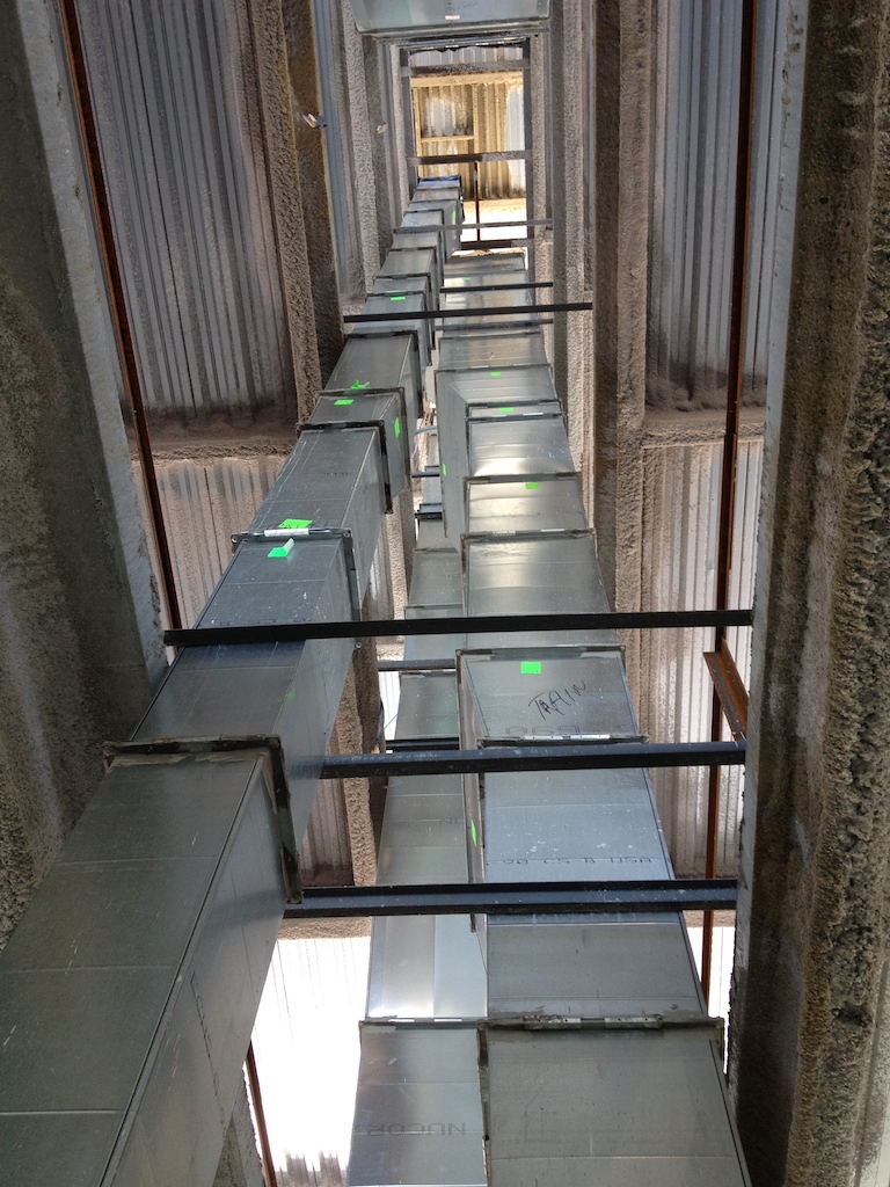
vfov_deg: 52.6
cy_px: 594
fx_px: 1200
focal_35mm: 35
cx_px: 445
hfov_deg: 40.7
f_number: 2.4
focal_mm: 4.28
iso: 50
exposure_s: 1/60
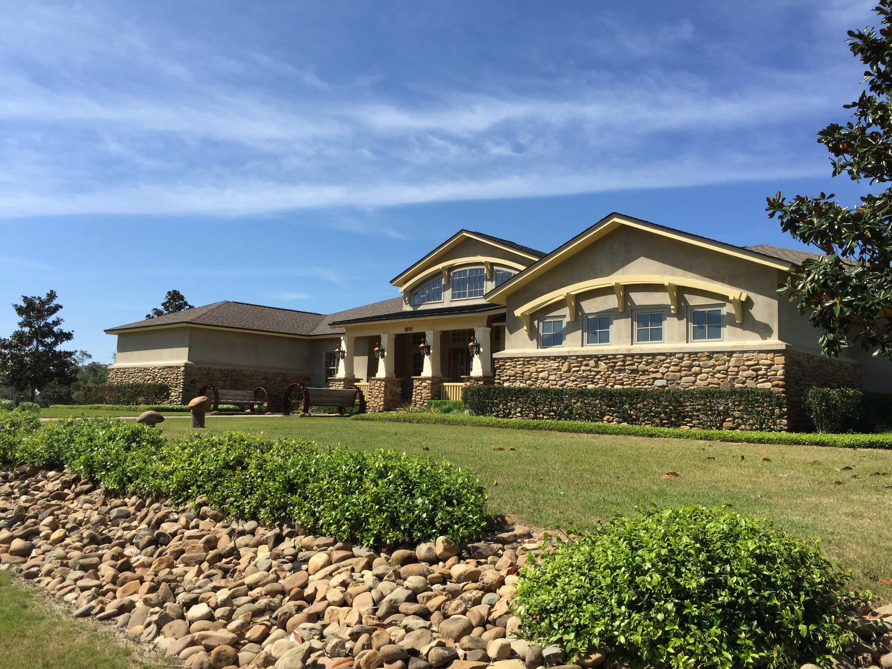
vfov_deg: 48.2
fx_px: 747
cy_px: 334
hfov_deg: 61.7
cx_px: 446
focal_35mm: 29
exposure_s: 1/1980
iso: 32
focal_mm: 4.15
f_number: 2.2
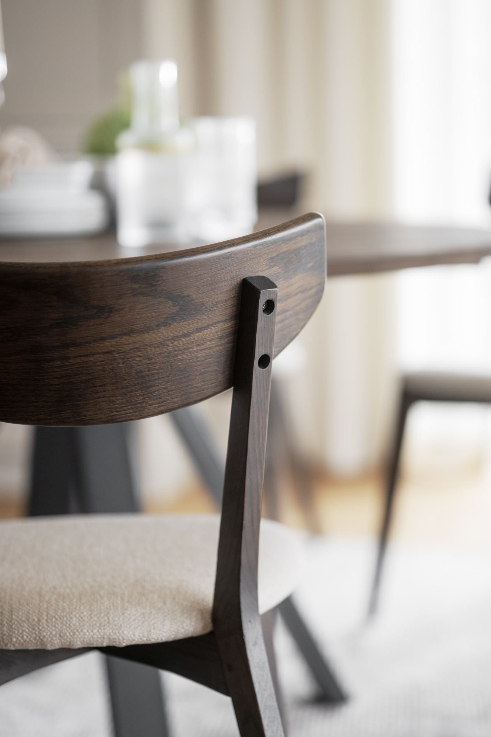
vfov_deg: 23.9
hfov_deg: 16.1
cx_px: 246
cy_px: 368
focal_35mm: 85
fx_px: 1739
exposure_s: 1/125
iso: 320
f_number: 1.8
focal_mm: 85
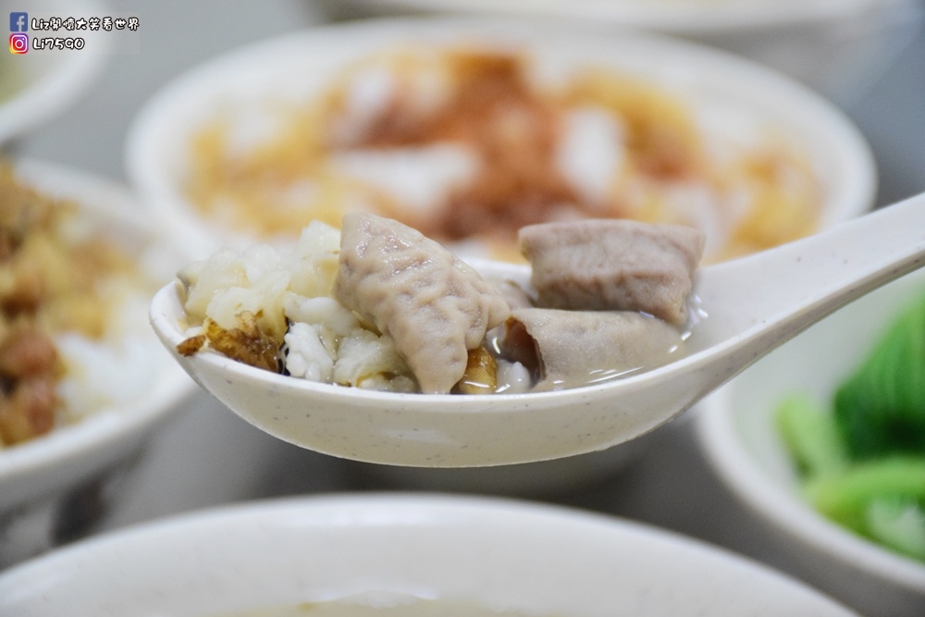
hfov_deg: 13.0
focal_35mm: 158
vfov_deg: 8.7
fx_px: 4047
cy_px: 308
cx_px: 462
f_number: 5.6
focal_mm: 105
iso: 3200
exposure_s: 1/160
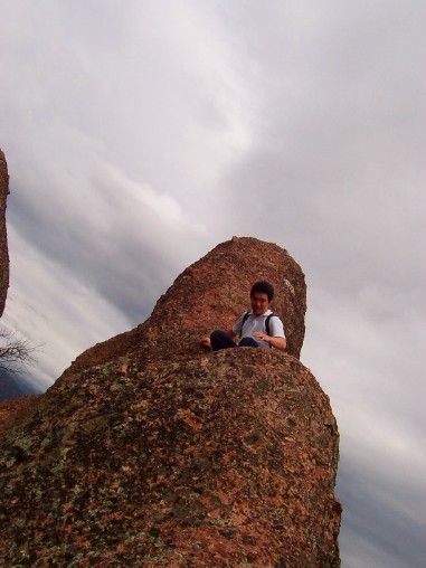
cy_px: 284
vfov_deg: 50.1
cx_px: 213
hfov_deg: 38.7
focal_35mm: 37
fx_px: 607
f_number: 5.6
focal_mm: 5.6
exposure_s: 1/1000
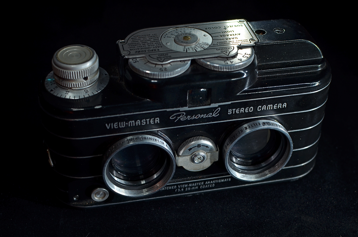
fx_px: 521
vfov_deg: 25.6
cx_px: 179
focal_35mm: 52
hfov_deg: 37.9
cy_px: 118
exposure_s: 15
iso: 100
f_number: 5.6
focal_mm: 35
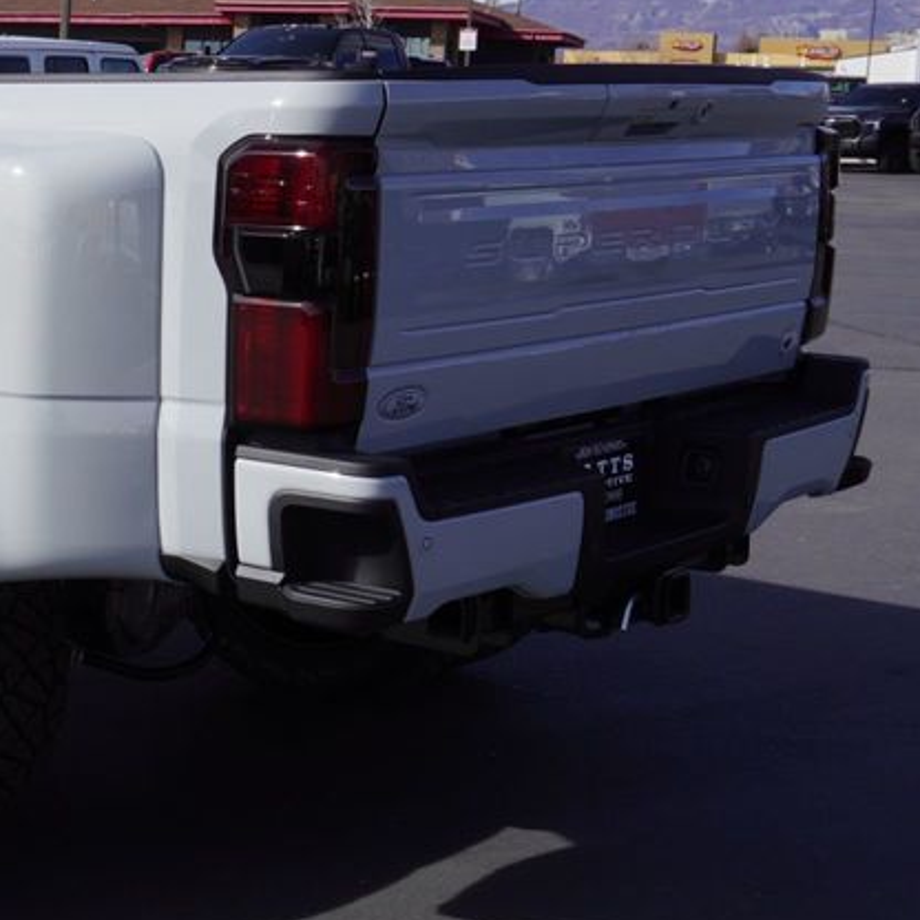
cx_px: -195
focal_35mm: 69
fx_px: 2075
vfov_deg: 25.0
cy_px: 380
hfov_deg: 22.9
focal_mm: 22
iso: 100
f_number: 10
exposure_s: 1/250
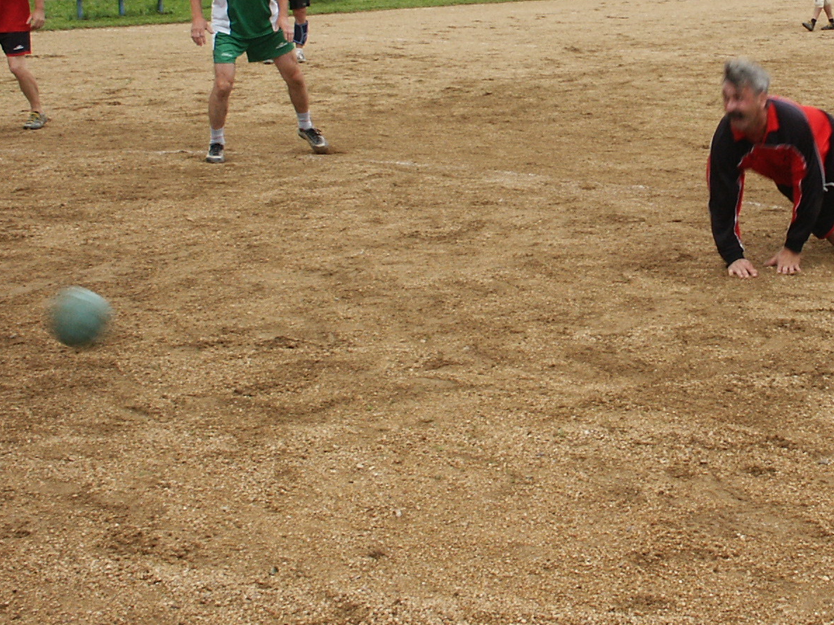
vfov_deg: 21.6
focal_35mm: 67
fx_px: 1614
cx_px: 665
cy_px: 112
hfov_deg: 28.4
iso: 64
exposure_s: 1/125
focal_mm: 7.18
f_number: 6.7
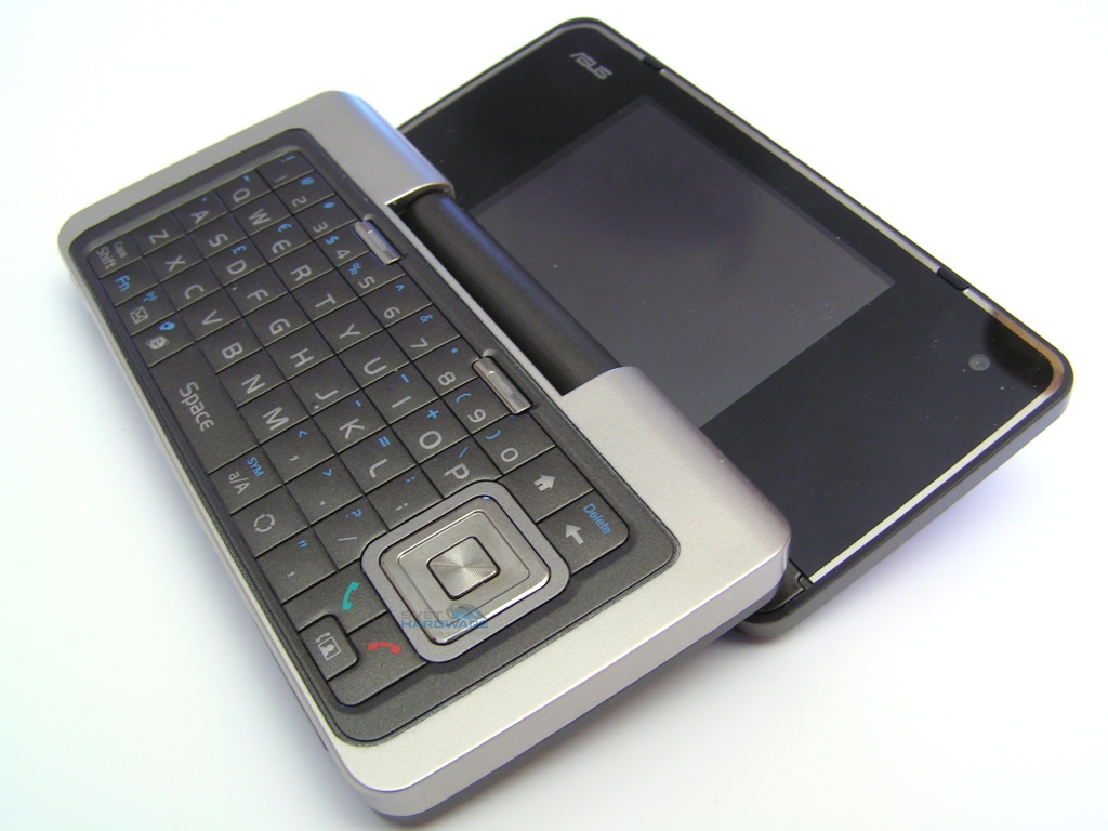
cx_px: 554
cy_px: 416
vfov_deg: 37.7
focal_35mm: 38
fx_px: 1216
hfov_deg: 49.0
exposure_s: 1/3
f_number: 4.5
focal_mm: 6.3
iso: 50
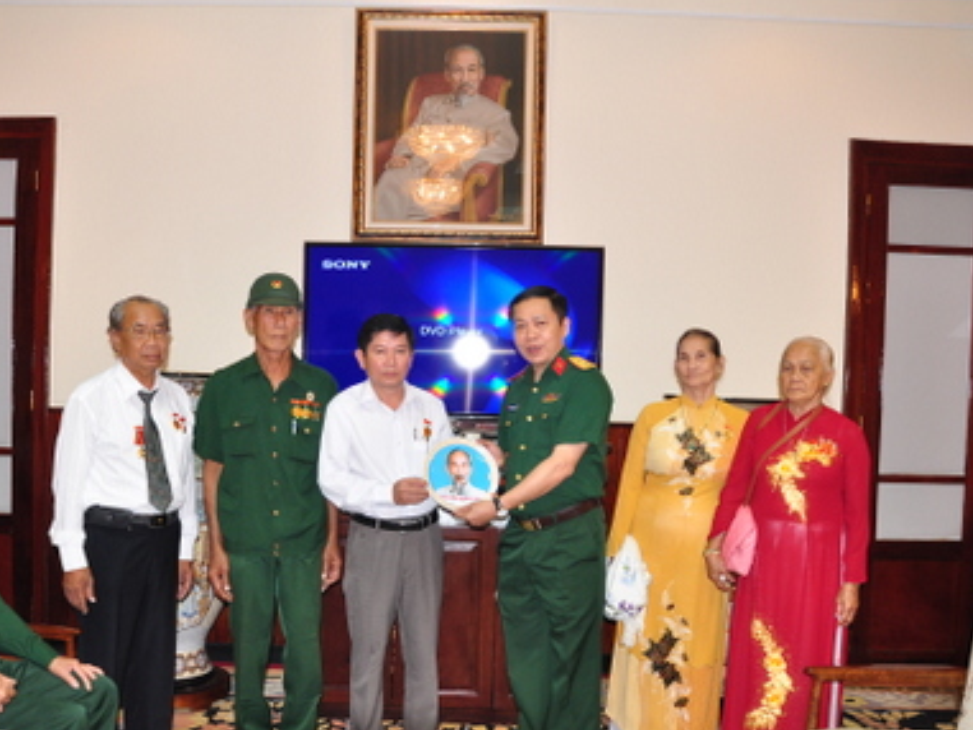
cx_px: 424
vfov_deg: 41.7
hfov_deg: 53.8
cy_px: 421
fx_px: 956
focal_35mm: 34
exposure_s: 1/30
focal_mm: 18
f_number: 5
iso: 640
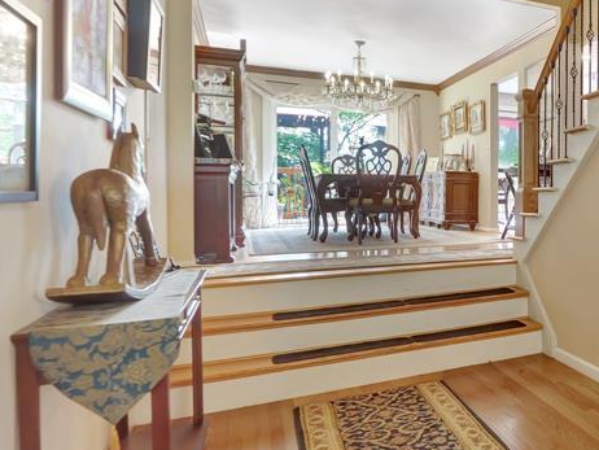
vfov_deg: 45.4
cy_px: 198
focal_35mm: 31
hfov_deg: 47.0
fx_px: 537
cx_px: 618
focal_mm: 7
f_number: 2.8
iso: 800
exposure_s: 1/80
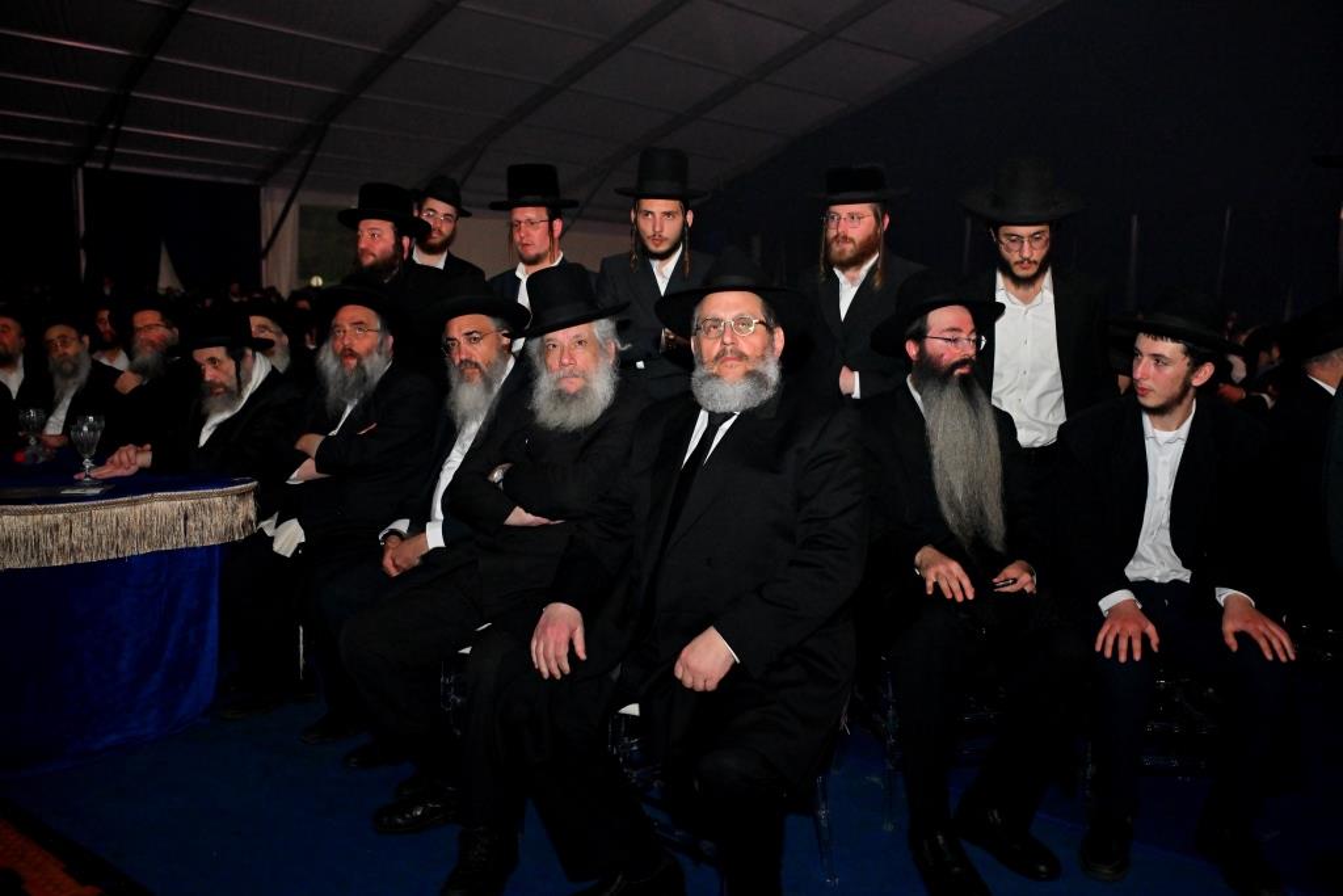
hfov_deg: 61.1
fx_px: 1138
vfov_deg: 43.0
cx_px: 672
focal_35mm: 30
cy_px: 448
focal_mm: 30.5
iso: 2000
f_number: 4
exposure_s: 1/200
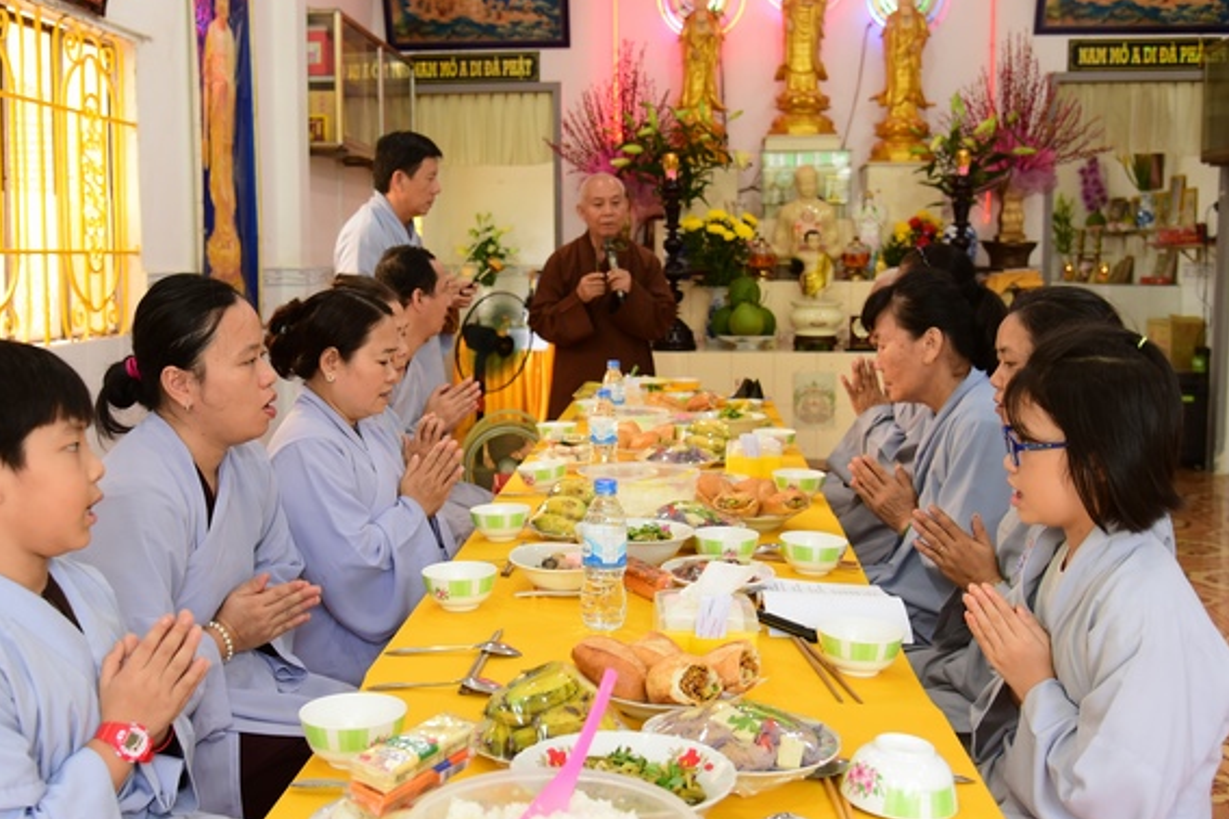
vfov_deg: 34.2
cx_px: 529
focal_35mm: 39
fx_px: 1331
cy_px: 368
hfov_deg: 49.4
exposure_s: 1/60
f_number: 4.5
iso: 640
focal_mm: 34
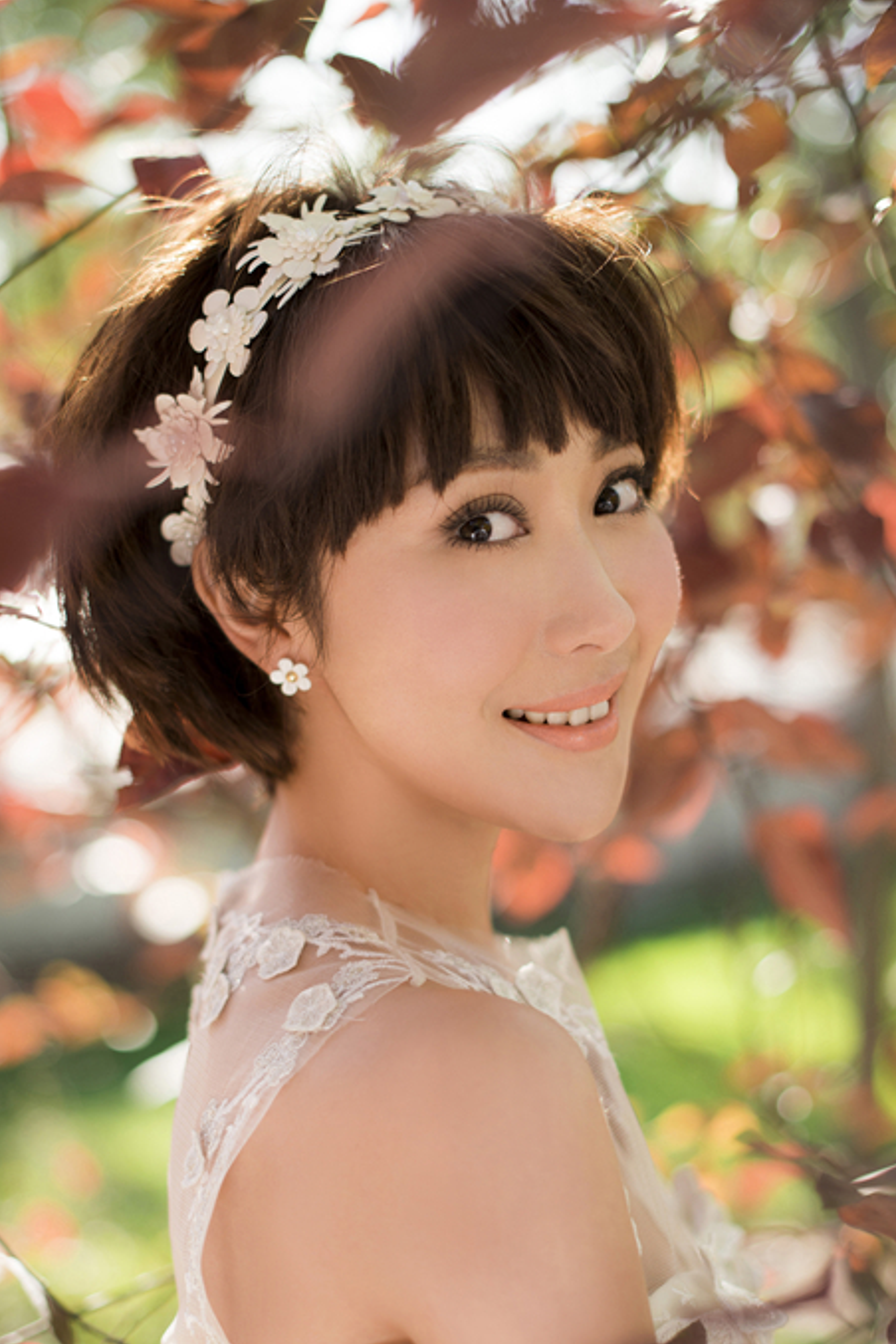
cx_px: 508
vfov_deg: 33.9
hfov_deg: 23.0
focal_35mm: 59
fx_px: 2202
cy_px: 773
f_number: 2
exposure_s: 1/800
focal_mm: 50
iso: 200
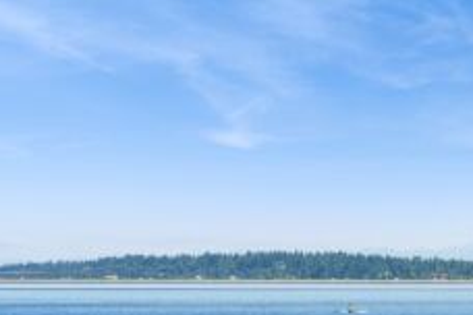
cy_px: 142
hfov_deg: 11.1
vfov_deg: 7.5
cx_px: 365
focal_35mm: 184
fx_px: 2417
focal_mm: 70
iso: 200
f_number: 8
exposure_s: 1/1250
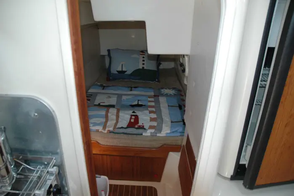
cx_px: 147
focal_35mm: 27
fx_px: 220
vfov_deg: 47.9
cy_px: 98
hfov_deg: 67.4
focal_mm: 18
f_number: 4.5
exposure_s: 1/160
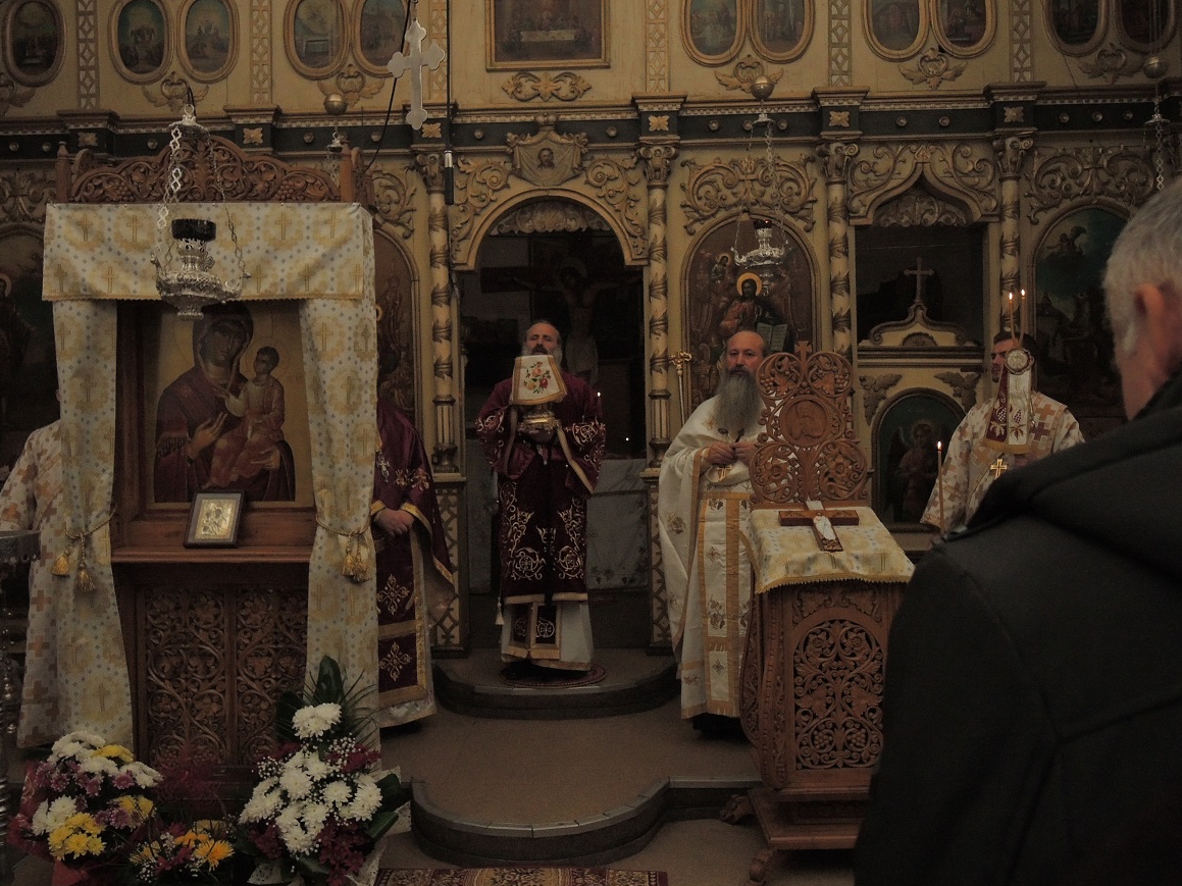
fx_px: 990
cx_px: 589
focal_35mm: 29
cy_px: 444
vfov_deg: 48.2
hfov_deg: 61.7
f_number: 2
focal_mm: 6
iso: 800
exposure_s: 1/125
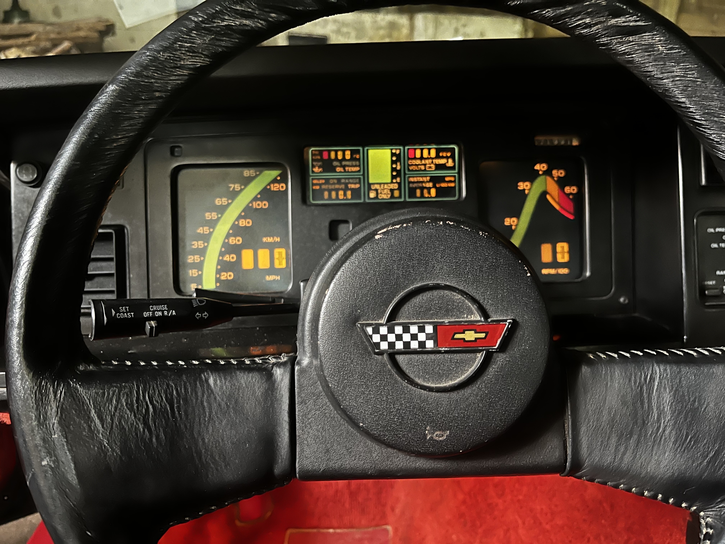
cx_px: 362
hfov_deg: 67.3
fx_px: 545
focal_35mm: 26
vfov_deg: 53.1
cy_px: 272
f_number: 1.6
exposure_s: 1/14
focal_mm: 5.1
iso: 800
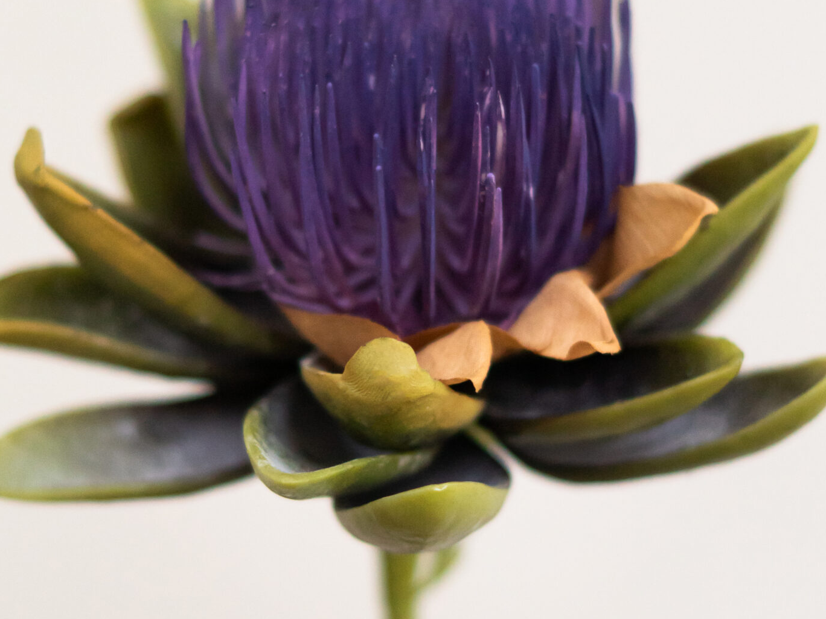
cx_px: 403
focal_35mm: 135
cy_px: 369
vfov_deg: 11.0
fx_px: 3221
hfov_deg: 14.6
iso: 1600
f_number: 2
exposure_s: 1/160
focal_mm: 50
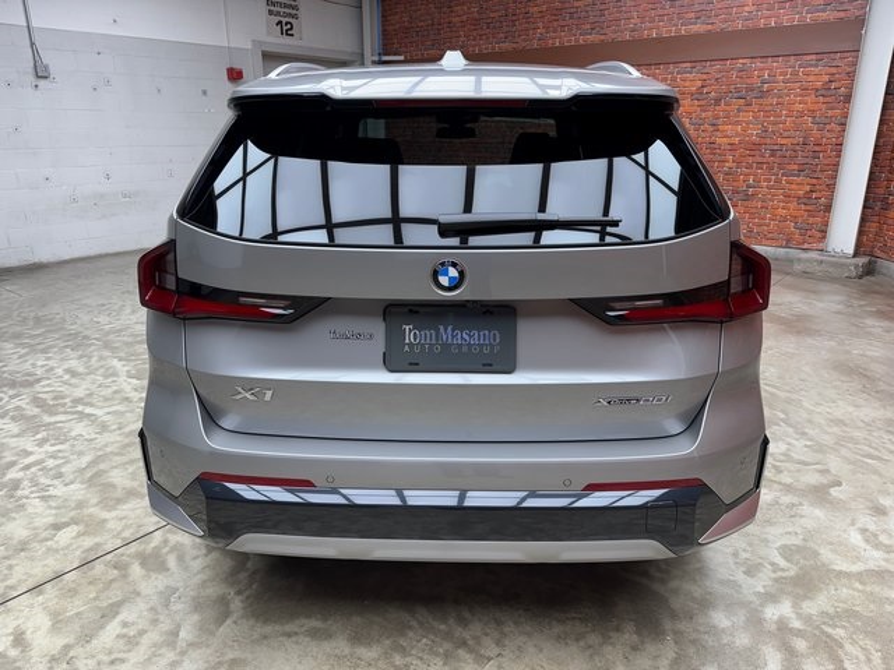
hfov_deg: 71.6
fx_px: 620
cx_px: 447
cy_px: 335
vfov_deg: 56.8
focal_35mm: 24
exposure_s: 1/120
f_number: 1.78
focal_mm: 6.76
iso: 80
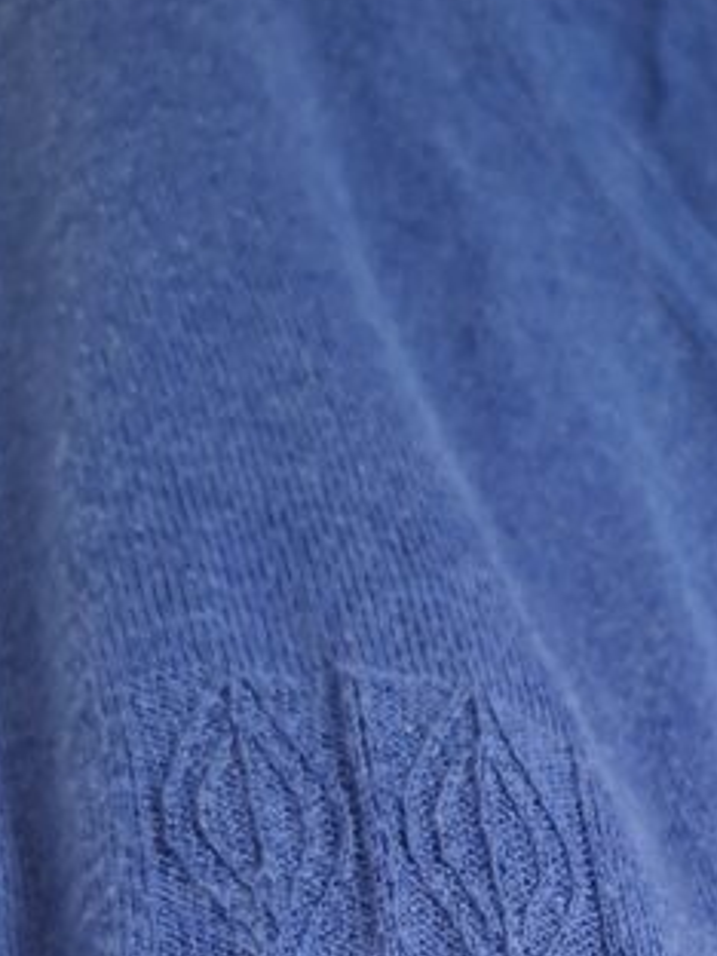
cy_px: 1177
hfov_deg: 24.2
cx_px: 631
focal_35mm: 59
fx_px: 1629
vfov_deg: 28.1
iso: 800
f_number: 1.8
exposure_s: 1/20
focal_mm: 5.54
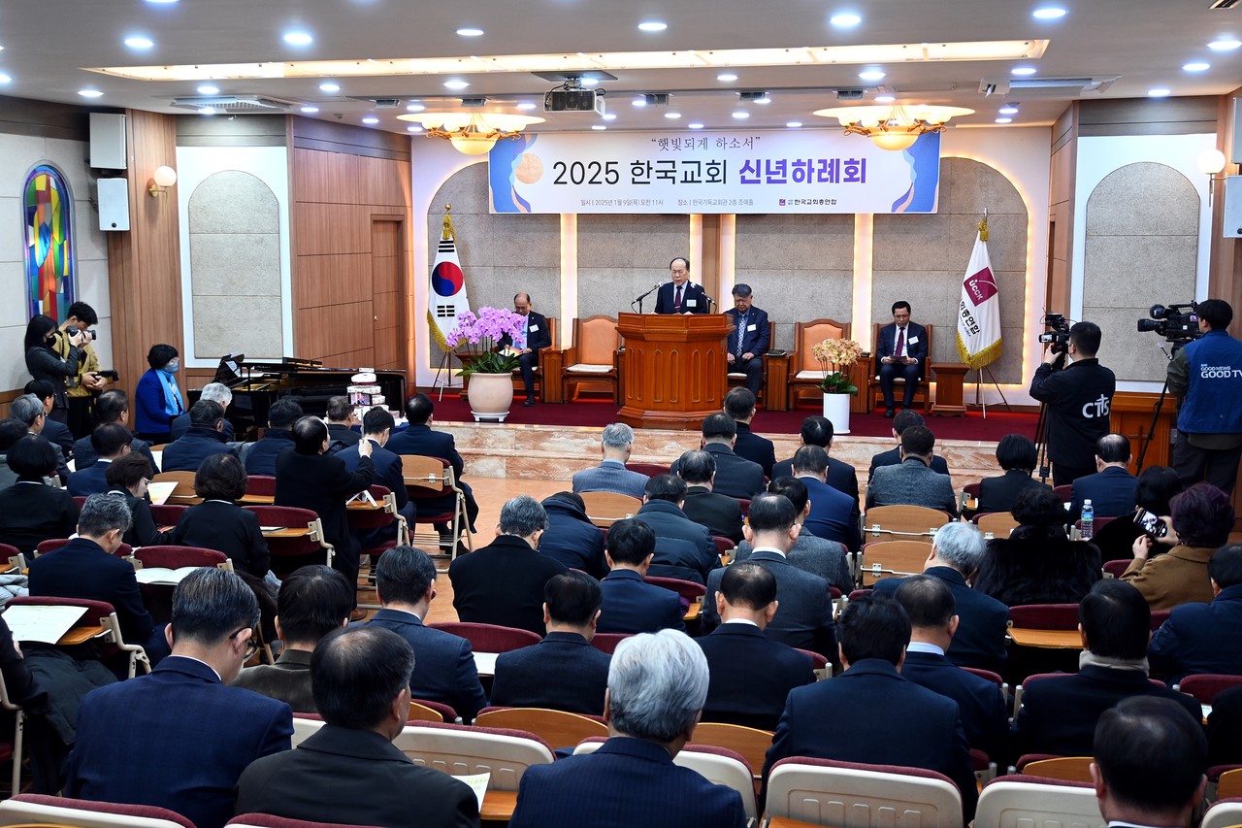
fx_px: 1345
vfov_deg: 34.2
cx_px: 621
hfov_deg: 49.6
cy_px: 414
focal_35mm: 39
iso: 640
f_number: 4.5
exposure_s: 1/40
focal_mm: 26
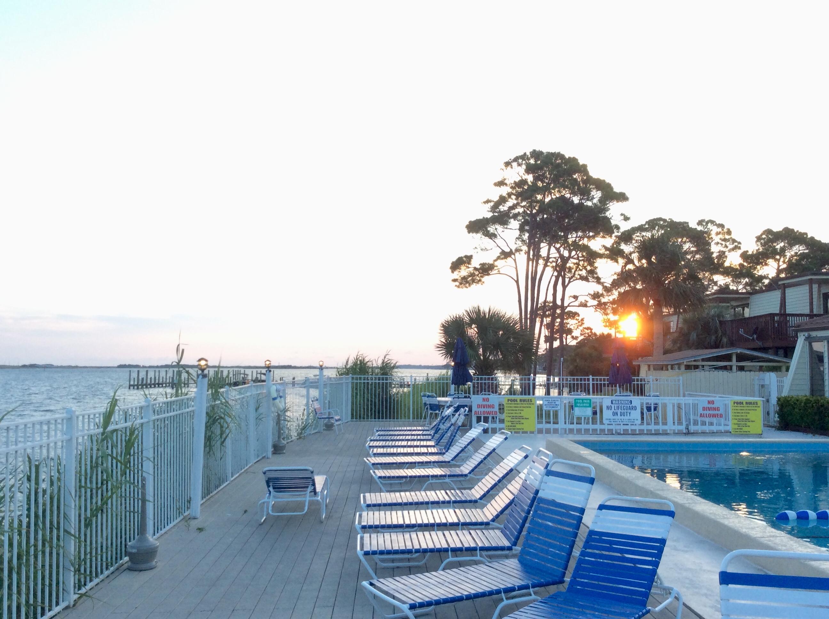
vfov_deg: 44.1
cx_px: 414
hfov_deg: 56.9
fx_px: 765
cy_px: 310
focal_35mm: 32
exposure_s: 1/120
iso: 40
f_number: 2.4
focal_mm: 3.3
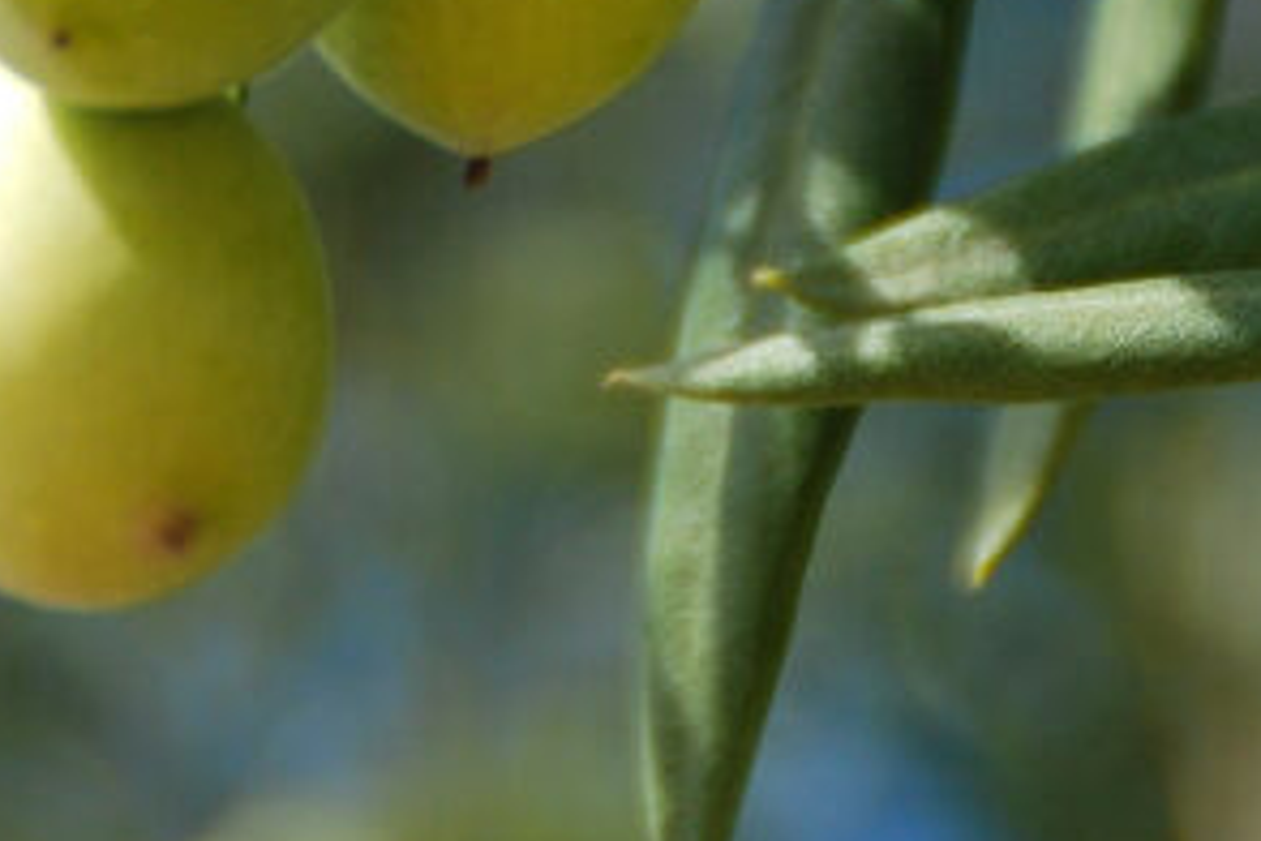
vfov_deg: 2.4
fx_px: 19894
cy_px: -307
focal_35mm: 568
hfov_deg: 3.6
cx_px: 360
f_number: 5.6
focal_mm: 95
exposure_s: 1/500
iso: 200
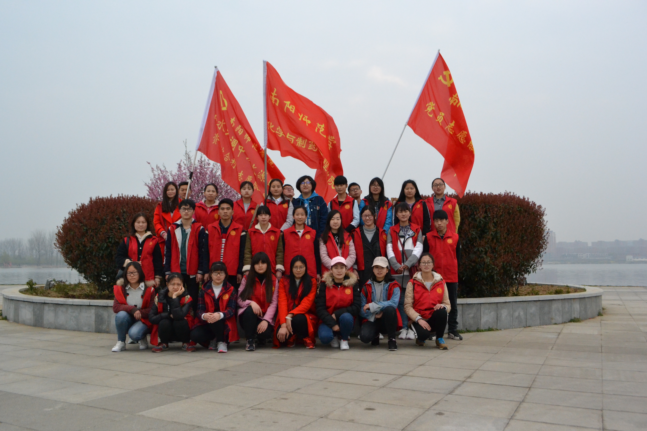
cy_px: 216
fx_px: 539
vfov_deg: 43.6
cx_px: 324
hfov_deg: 61.9
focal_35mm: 30
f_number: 7.1
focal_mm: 20
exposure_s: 1/4000
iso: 2200
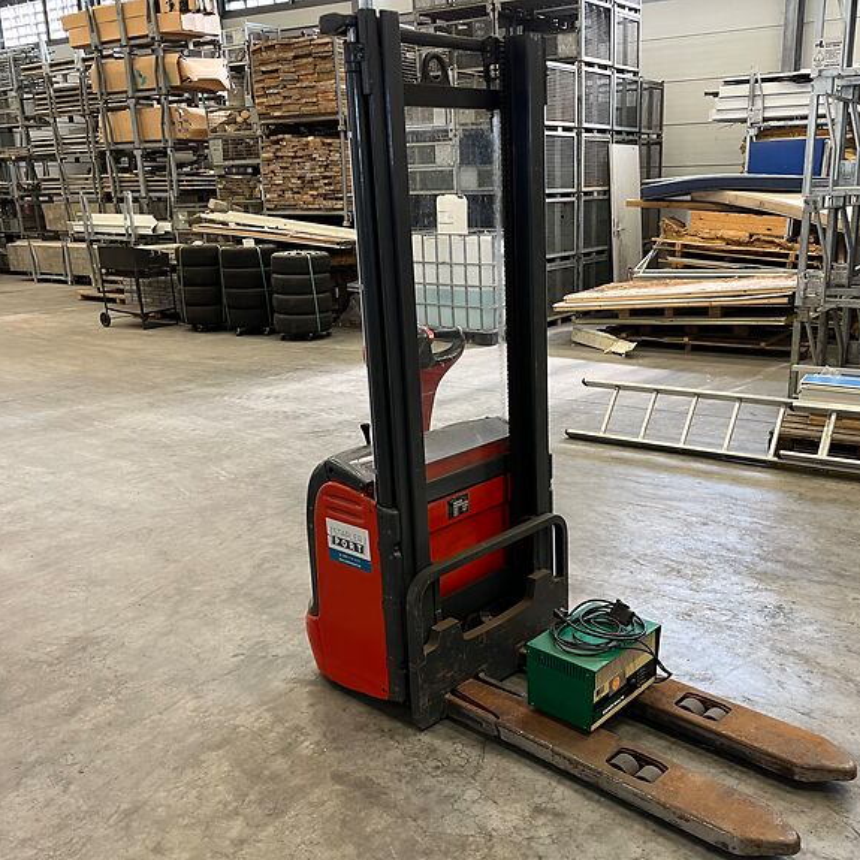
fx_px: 899
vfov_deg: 51.1
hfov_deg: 50.9
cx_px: 500
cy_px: 447
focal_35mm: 32
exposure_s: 1/50
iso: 100
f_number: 1.6
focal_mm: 5.1
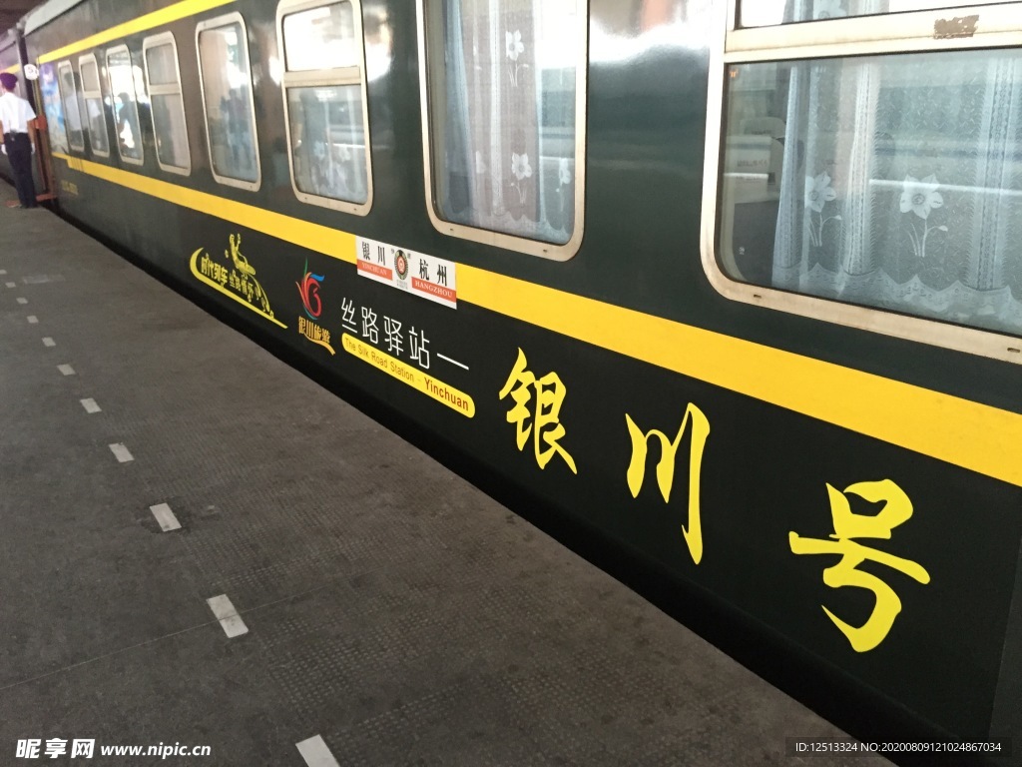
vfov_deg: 48.2
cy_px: 384
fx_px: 856
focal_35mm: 29
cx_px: 511
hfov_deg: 61.7
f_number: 2.2
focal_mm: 4.15
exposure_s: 1/33
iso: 250
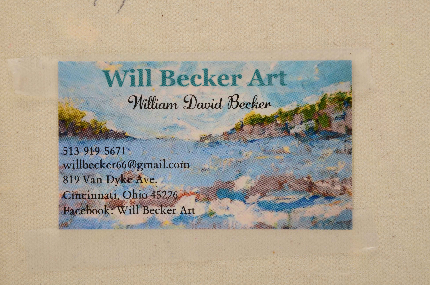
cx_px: 215
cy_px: 142
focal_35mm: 158
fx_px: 1877
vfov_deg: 8.7
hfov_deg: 13.1
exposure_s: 1/160
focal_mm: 105
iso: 200
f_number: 18
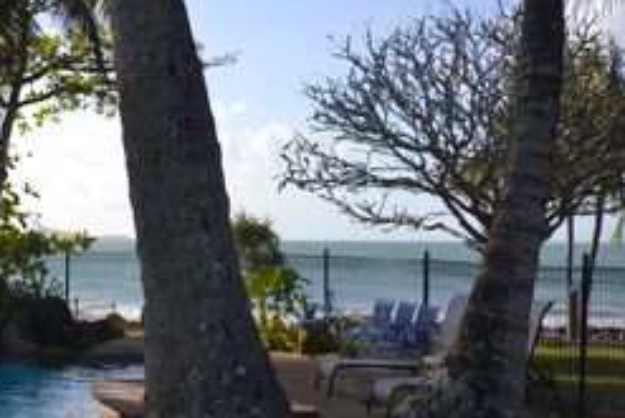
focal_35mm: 57
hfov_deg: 34.4
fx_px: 990
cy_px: 250
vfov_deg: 23.8
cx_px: 172
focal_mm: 20
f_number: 3.5
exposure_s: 1/1000
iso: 100
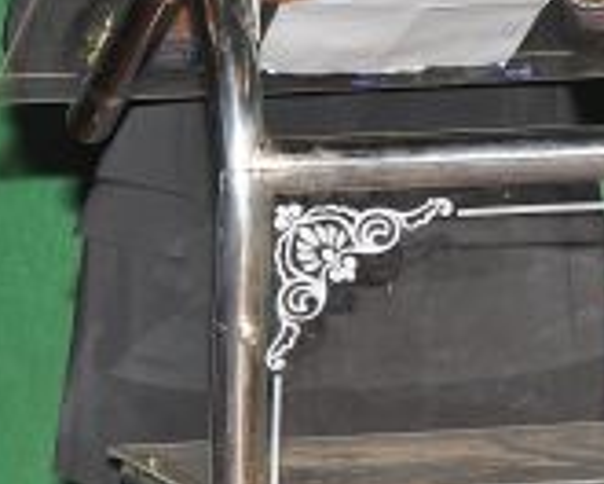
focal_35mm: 358
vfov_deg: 4.3
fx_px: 6400
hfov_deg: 5.4
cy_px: -187
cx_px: 278
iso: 200
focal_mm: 70
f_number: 5.6
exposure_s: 1/60
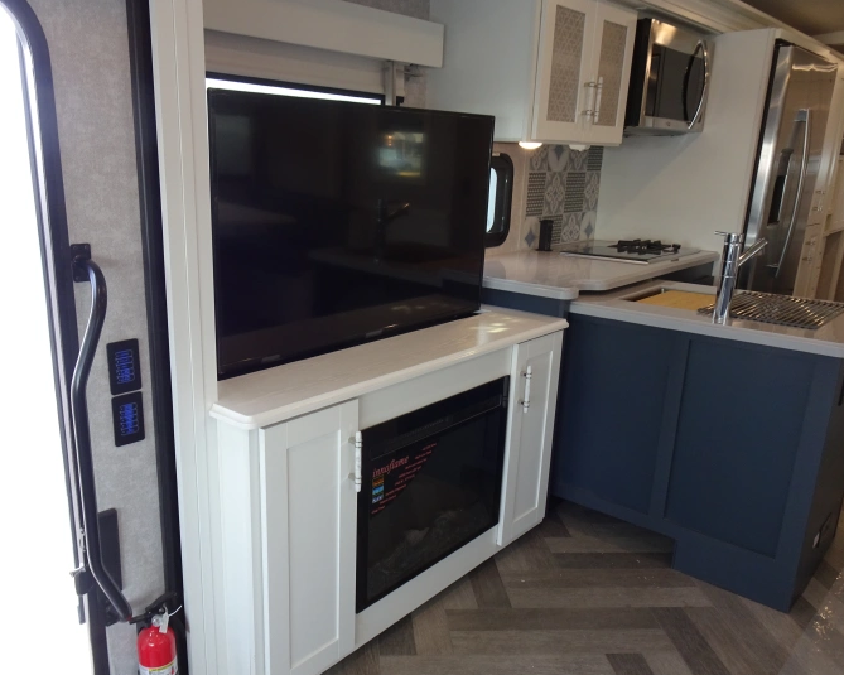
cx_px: 378
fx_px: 699
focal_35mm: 28
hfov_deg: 62.1
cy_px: 376
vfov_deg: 51.4
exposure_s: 1/30
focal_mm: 4.1
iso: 80
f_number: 3.5
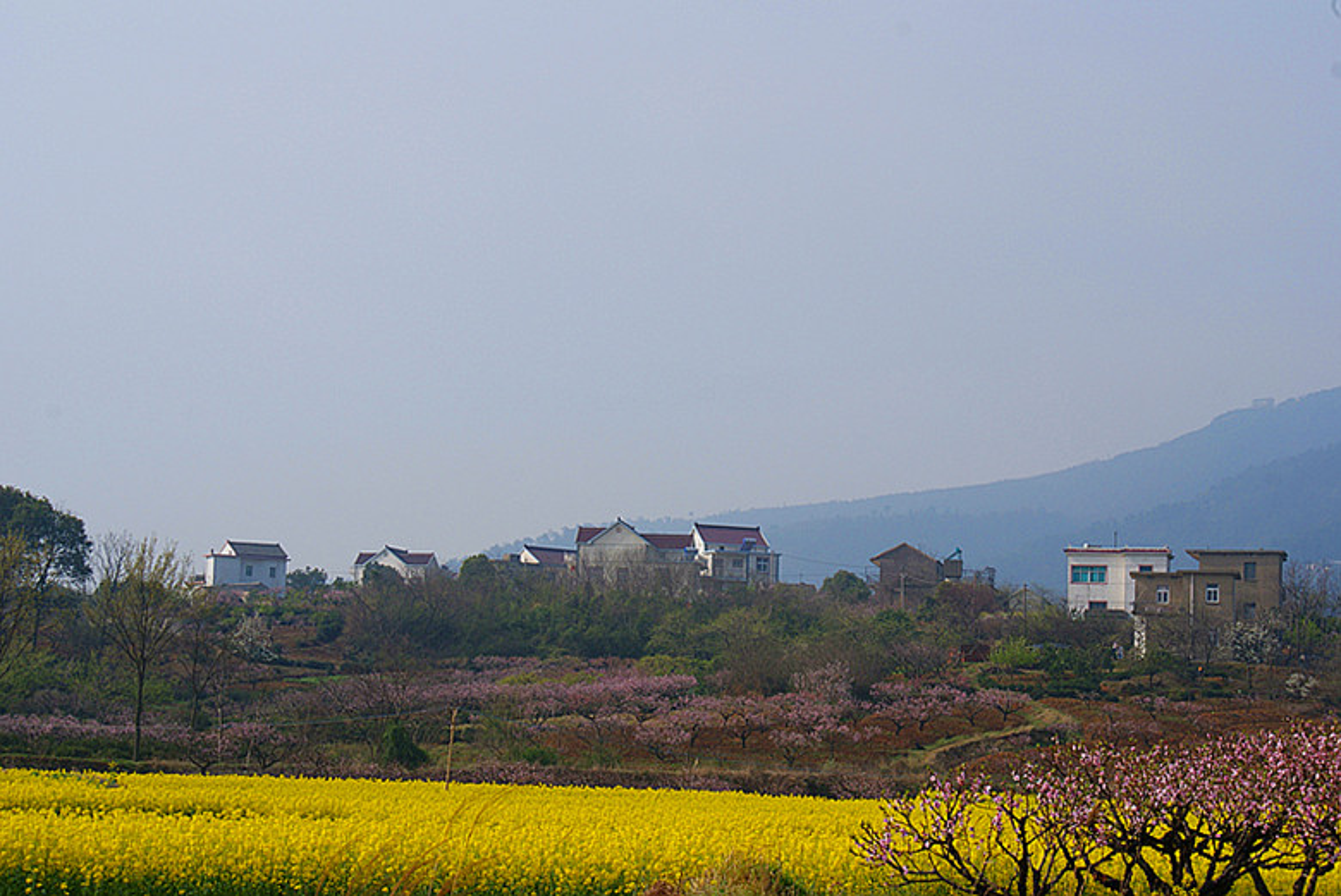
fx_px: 3354
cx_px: 670
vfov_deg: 15.2
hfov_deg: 22.6
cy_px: 448
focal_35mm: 90
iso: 100
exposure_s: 1/160
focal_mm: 60
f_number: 13
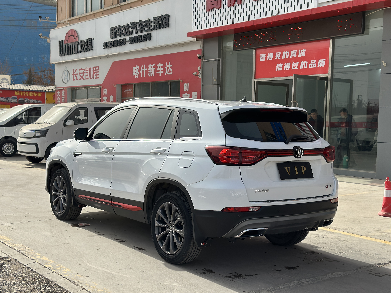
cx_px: 196
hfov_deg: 39.7
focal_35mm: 48
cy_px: 146
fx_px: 542
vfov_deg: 30.3
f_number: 1.78
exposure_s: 1/6623
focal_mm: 6.86
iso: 100
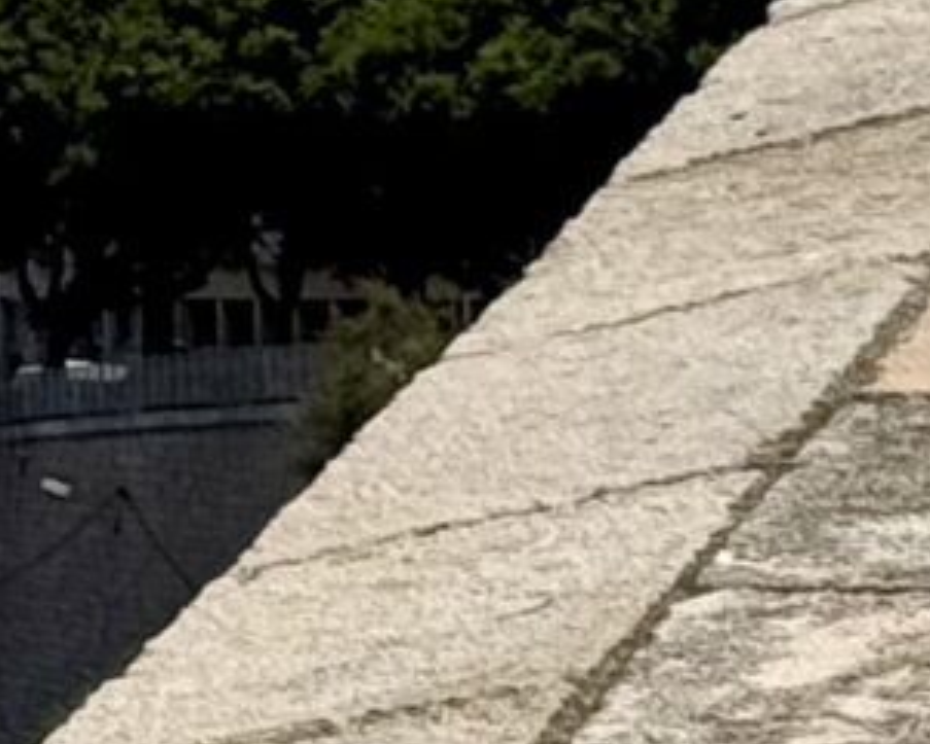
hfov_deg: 4.5
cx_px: -2629
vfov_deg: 3.9
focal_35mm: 398
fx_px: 10958
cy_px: -86
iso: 80
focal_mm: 6.76
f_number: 1.78
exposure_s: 1/12500
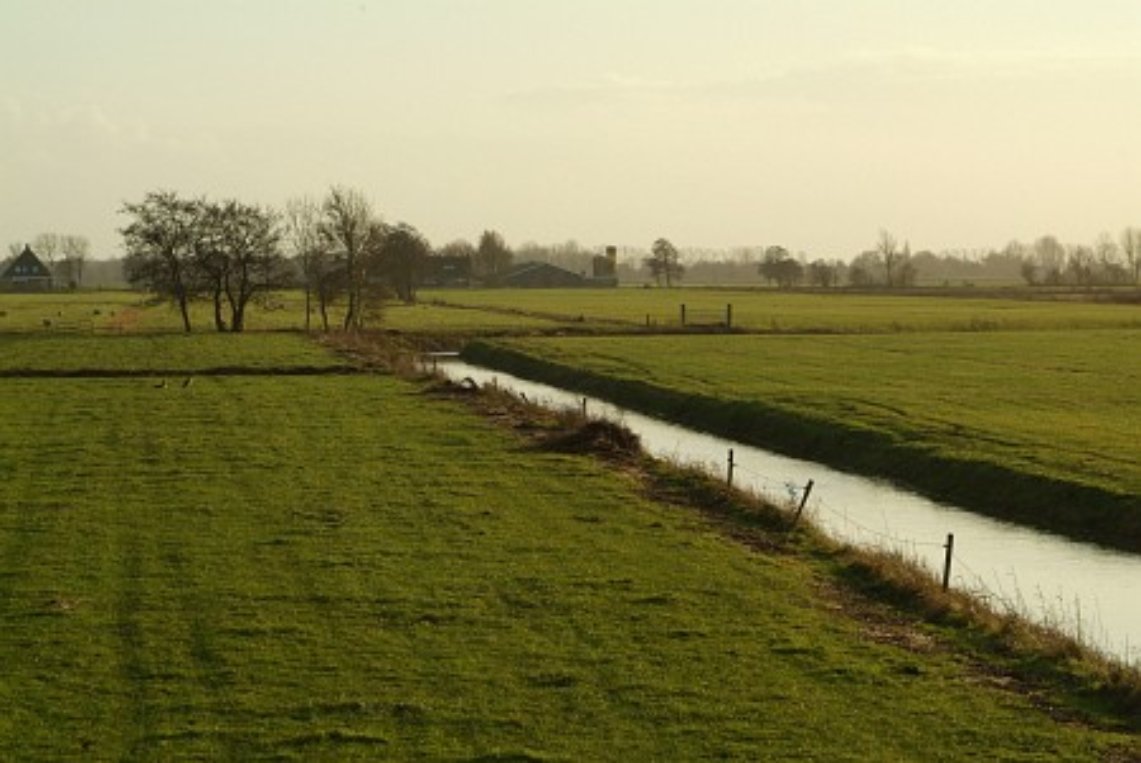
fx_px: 4283
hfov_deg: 15.2
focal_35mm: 135
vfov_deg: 10.2
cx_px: 570
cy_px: 382
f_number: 9.5
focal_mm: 90
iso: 400
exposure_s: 1/350
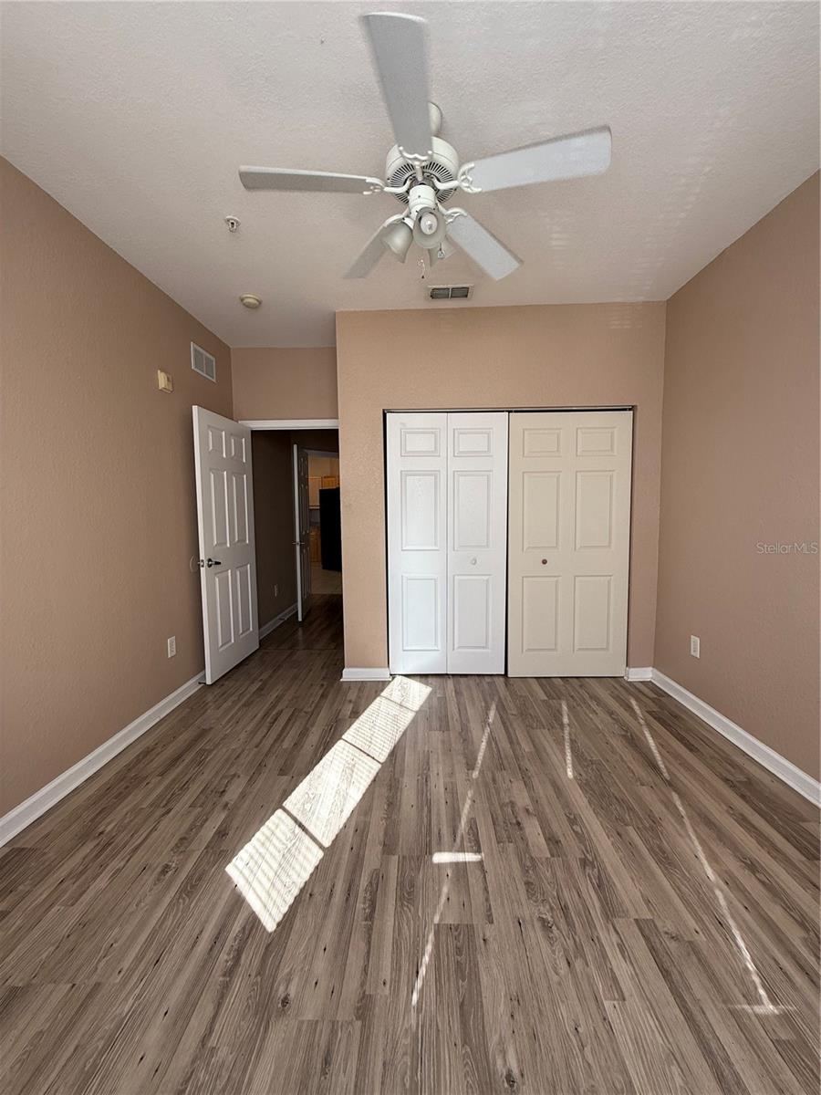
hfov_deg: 85.7
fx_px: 443
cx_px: 410
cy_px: 548
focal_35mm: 14
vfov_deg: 102.1
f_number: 2.2
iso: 50
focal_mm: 2.22
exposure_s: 1/198
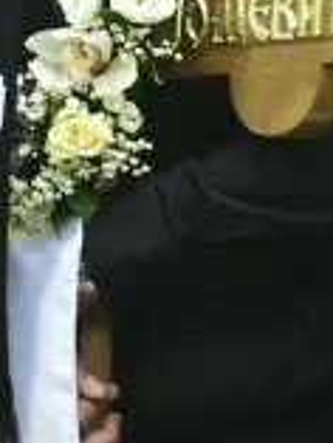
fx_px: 9363
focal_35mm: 731
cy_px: -128
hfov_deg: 2.0
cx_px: 79
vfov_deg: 2.7
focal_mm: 105
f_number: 2.8
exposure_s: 1/2000
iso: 640
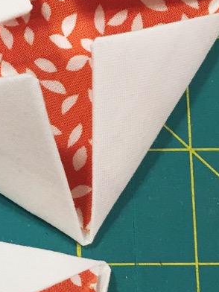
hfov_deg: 12.1
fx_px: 936
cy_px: 202
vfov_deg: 17.7
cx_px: -194
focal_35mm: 111
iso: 100
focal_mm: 4.2
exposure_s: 1/33
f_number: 2.2
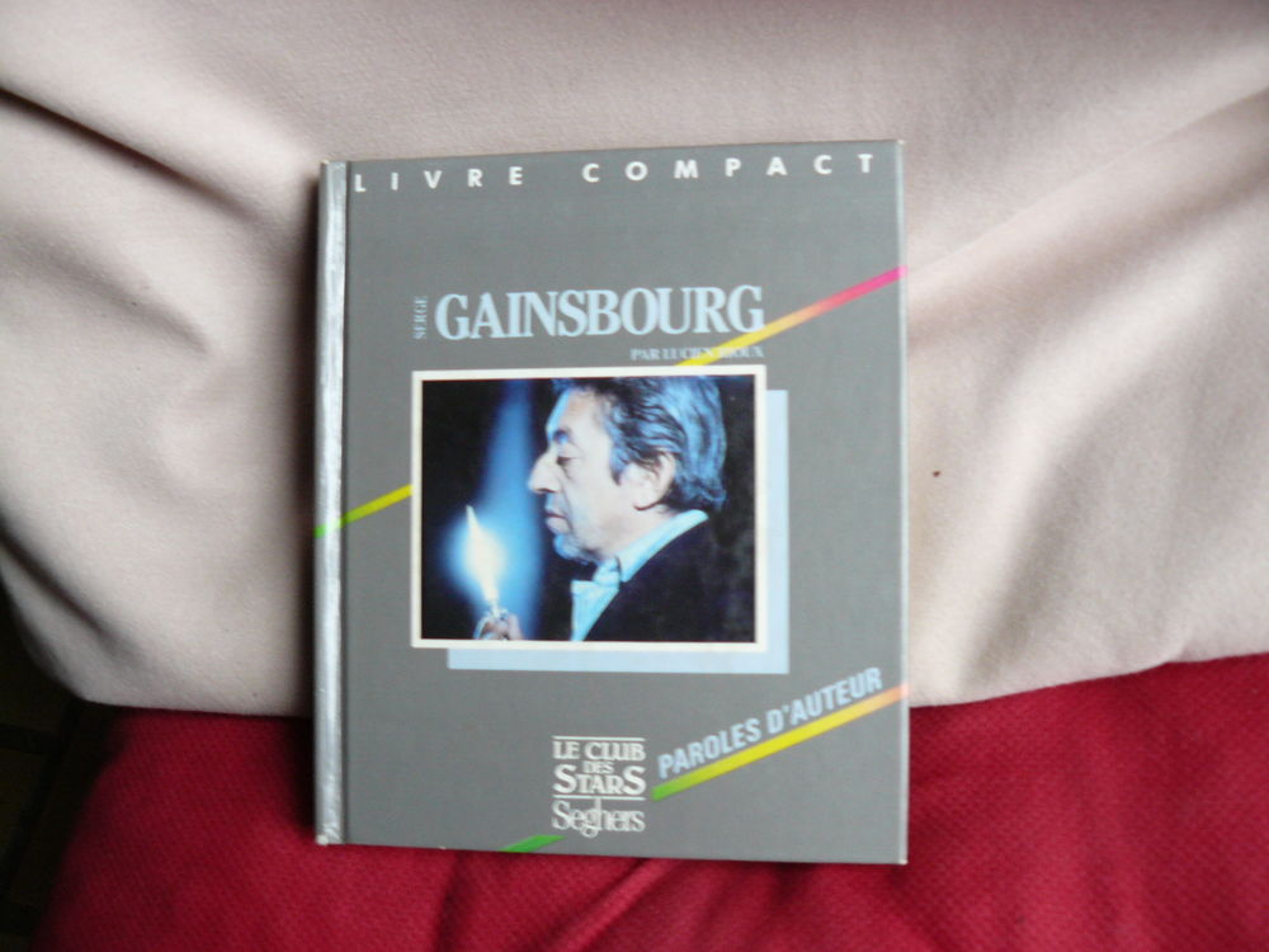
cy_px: 476
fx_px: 1320
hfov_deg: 51.4
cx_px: 634
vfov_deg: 39.7
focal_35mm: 36
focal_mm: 6
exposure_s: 1/8
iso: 200
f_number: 2.8
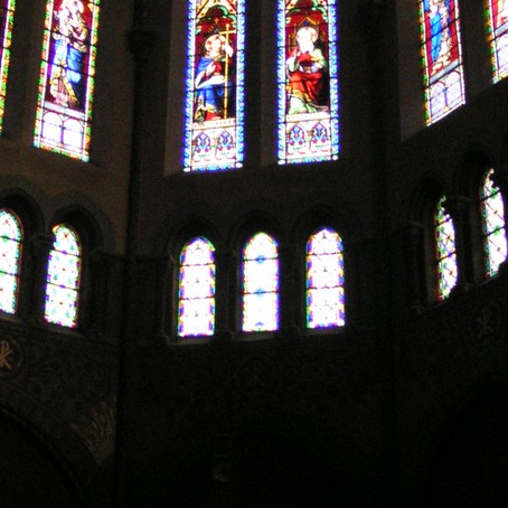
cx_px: 248
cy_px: 136
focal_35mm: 79
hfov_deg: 21.9
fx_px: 1312
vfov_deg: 21.8
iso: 400
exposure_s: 1/40
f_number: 2.8
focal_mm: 5.8
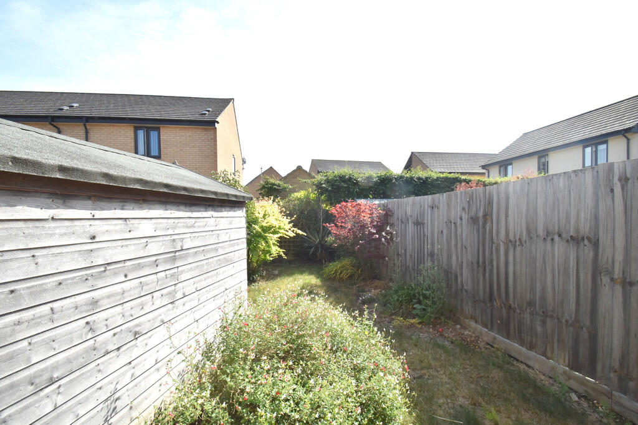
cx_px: 319
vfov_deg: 77.3
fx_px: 266
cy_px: 212
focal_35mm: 15
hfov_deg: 100.4
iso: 400
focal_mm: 10
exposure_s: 1/640
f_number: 9
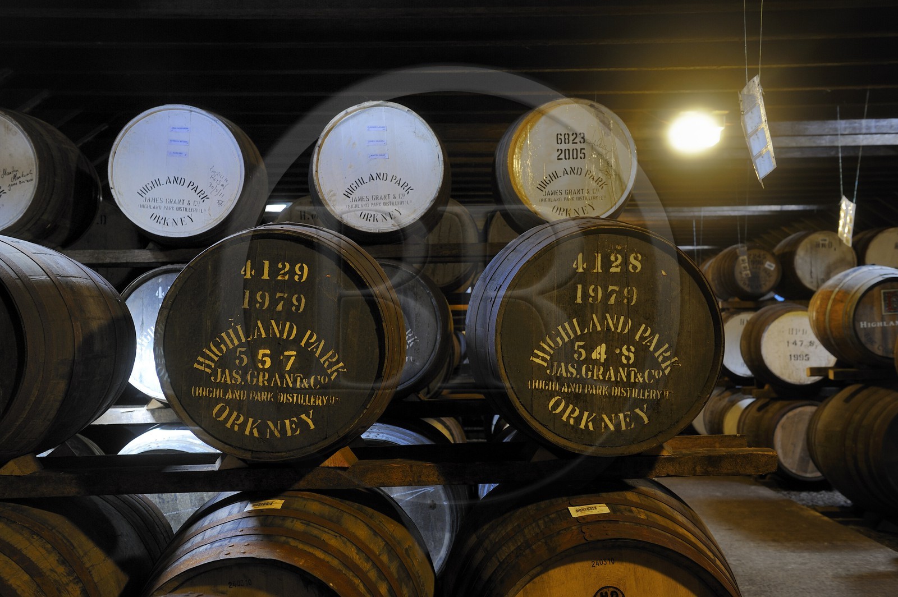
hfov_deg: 48.5
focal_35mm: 40
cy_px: 298
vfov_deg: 33.3
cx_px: 449
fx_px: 997
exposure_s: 1/2.5
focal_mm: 40
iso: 400
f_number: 5
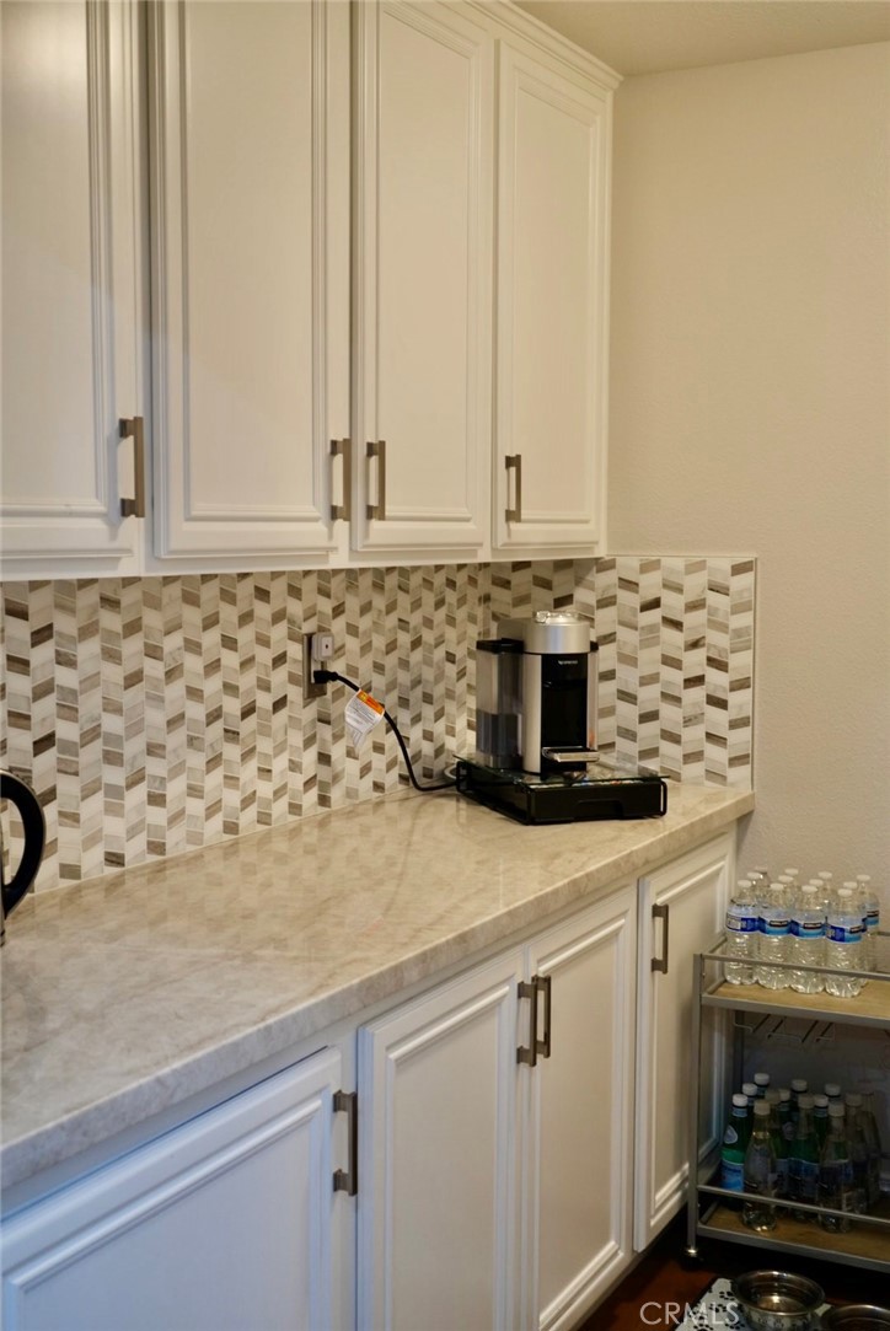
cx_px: 445
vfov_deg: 48.4
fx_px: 1480
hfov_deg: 33.5
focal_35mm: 40
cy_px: 666
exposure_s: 1/40
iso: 800
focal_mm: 40
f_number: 5.6
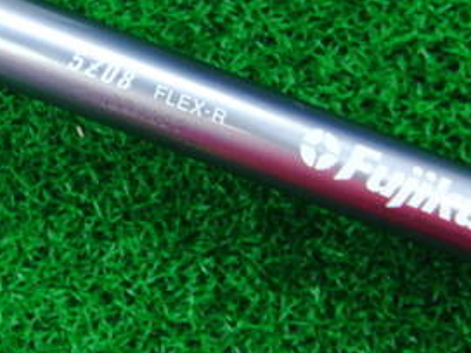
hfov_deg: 21.6
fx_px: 1184
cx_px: -12
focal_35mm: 87
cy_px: 42
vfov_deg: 16.8
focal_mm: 6.42
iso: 400
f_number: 3.6
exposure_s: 1/40
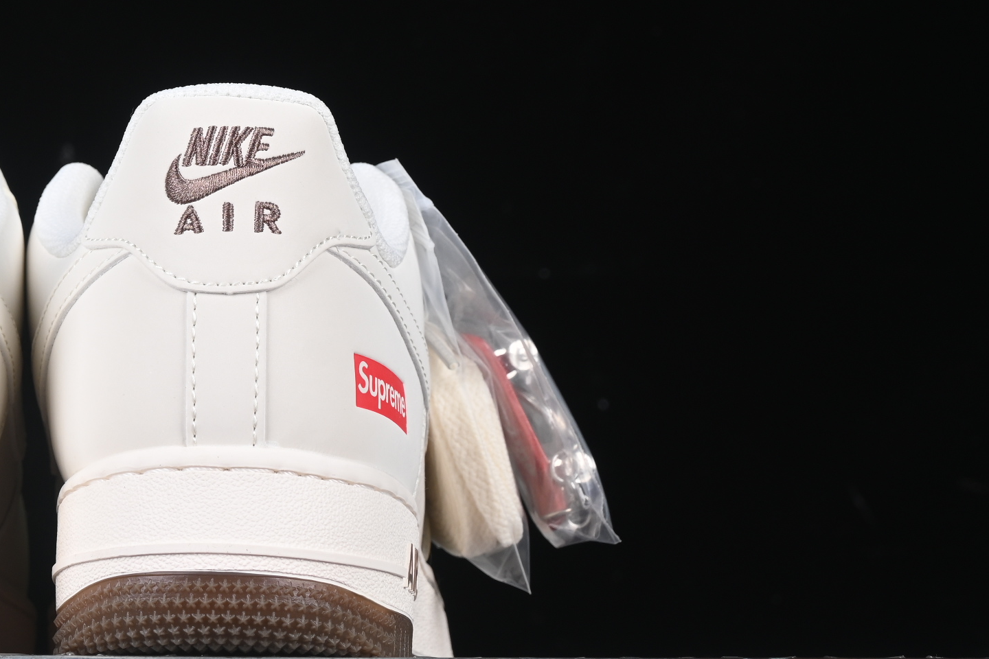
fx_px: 3983
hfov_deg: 14.0
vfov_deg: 9.5
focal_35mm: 145
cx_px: 52
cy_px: 259
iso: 160
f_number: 8
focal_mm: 50
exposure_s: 1/80
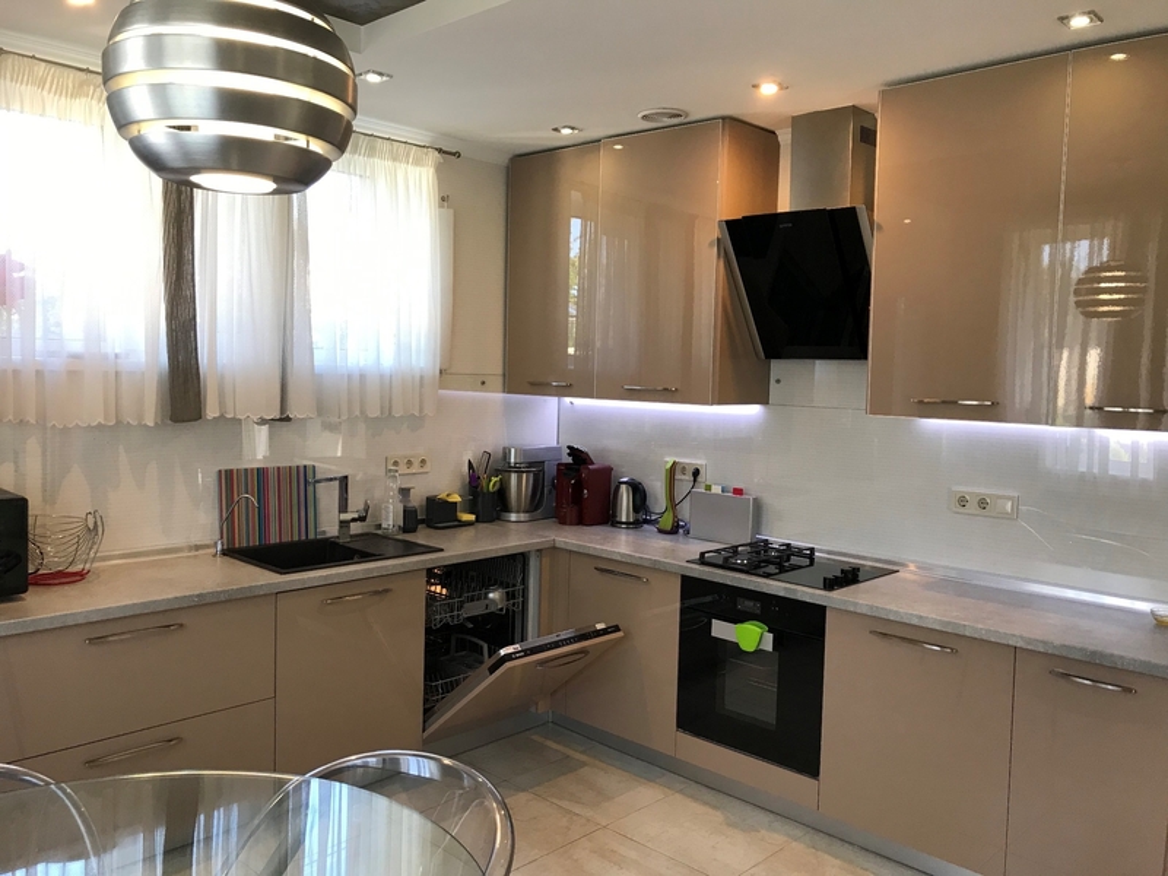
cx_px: 584
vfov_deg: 49.7
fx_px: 945
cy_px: 438
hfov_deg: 63.4
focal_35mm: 28
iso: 25
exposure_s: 1/33
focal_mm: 3.99
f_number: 1.8
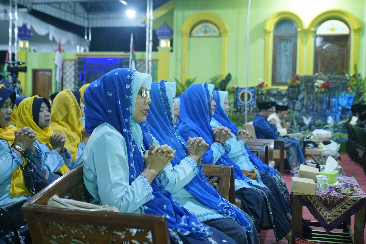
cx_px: 183
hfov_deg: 43.6
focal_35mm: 45
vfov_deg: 29.9
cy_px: 122
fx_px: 458
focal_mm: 45
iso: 2500
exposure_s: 1/40
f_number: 4
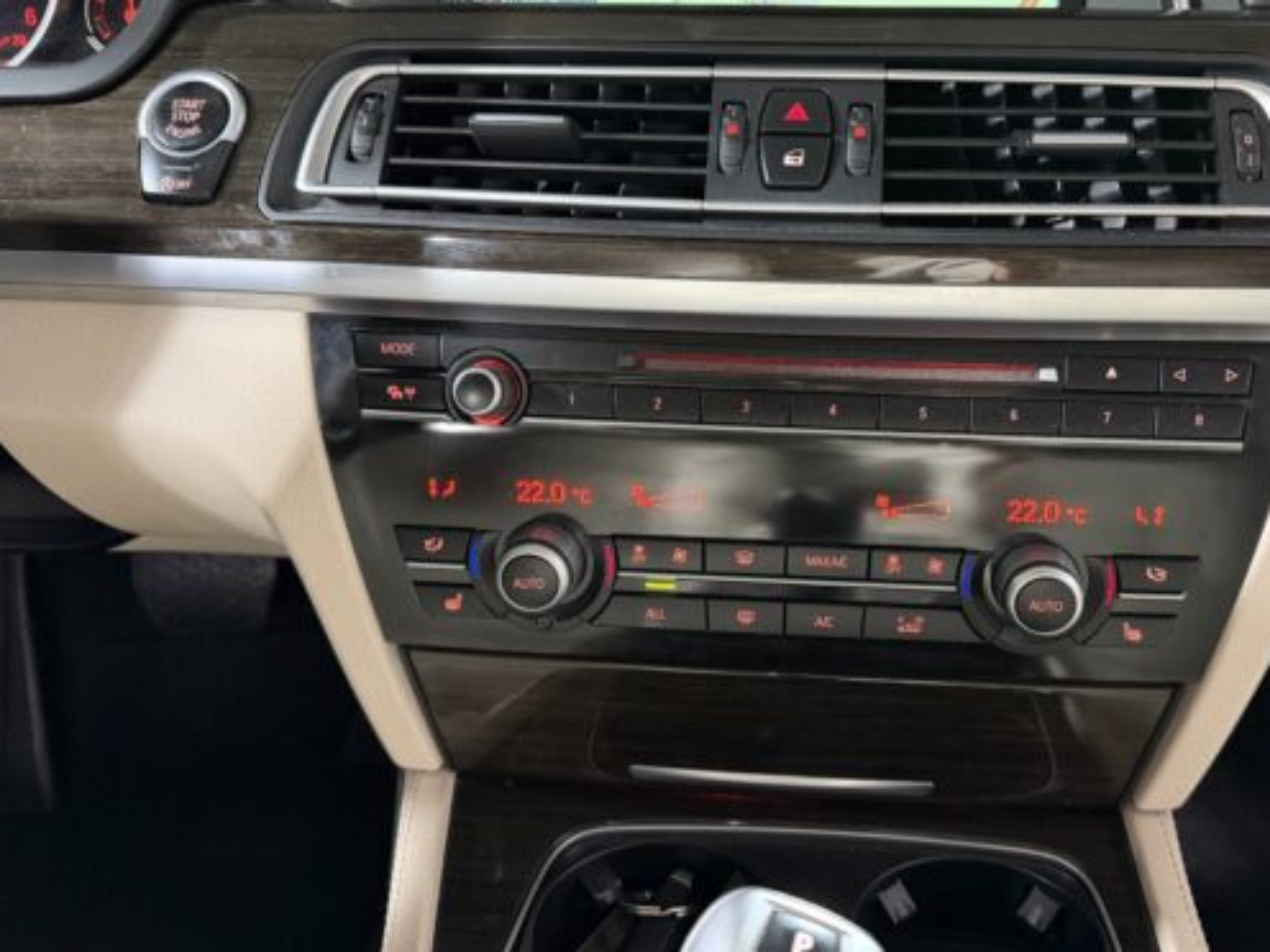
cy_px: 406
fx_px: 1101
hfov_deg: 59.5
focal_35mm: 30
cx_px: 763
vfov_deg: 46.7
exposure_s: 1/40
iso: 800
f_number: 1.78
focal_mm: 6.76
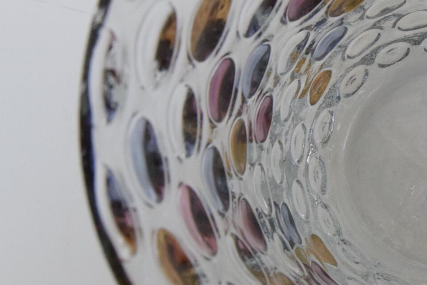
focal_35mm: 132
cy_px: 91
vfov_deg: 10.4
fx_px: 1567
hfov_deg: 15.2
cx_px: 451
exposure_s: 1/160
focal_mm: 28
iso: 1600
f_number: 6.3
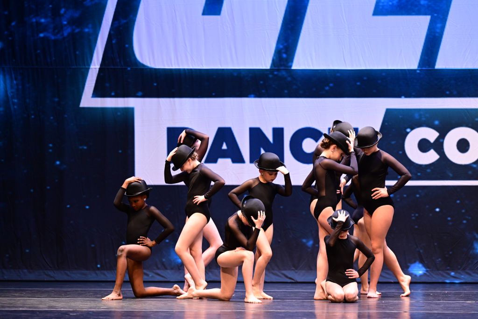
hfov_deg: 15.2
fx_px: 1793
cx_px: 239
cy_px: 160
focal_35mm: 135
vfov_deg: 10.2
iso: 2500
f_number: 3.2
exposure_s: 1/800
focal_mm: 135
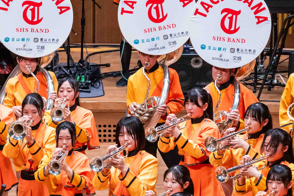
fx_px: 3642
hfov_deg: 4.6
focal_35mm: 446
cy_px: 217
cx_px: -2
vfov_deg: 3.1
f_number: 6.3
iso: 3200
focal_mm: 164
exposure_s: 1/250
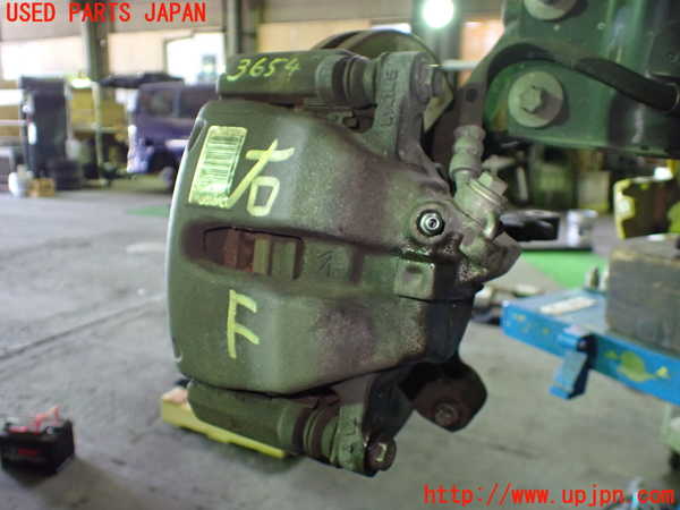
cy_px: 255
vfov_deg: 46.8
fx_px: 589
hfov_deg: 60.0
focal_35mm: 30
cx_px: 340
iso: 800
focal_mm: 5.4
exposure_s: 1/60
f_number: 2.3
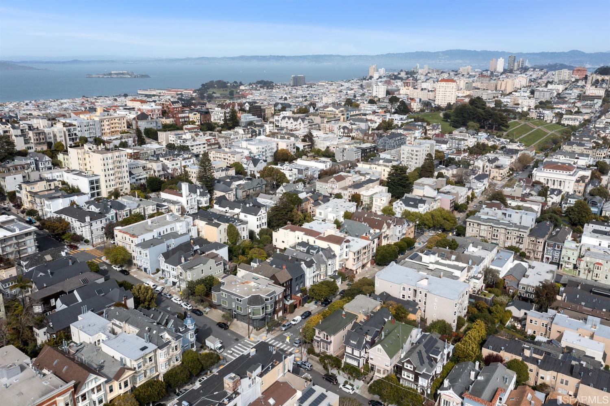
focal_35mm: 28
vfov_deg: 46.4
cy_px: 203
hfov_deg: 65.5
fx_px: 474
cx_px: 305
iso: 100
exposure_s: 1/500
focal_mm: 10.26
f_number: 6.3
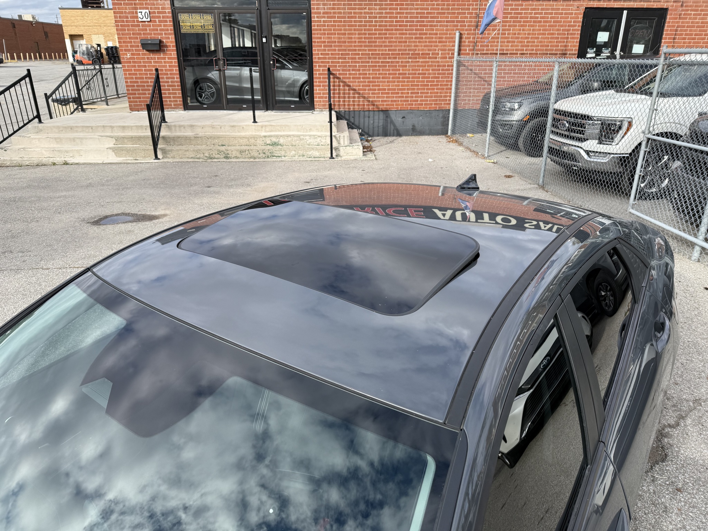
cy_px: 266
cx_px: 354
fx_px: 491
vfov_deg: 56.8
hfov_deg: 71.6
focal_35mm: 24
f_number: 1.78
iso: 80
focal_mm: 6.76
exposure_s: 1/1855
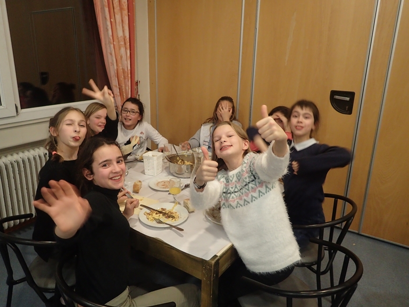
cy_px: 153
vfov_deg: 53.1
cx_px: 199
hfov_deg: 67.3
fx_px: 307
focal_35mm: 26
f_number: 2
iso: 400
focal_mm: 4.5
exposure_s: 1/30
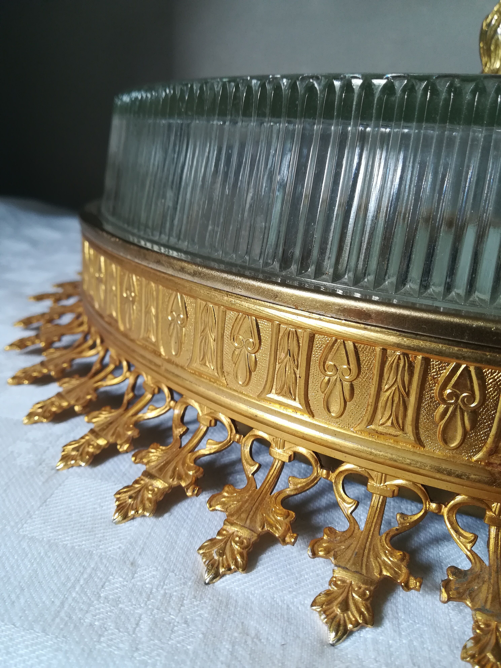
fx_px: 502
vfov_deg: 67.3
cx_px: 250
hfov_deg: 53.1
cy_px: 334
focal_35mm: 26
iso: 100
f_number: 2.2
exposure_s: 1/33.3
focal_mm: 3.83
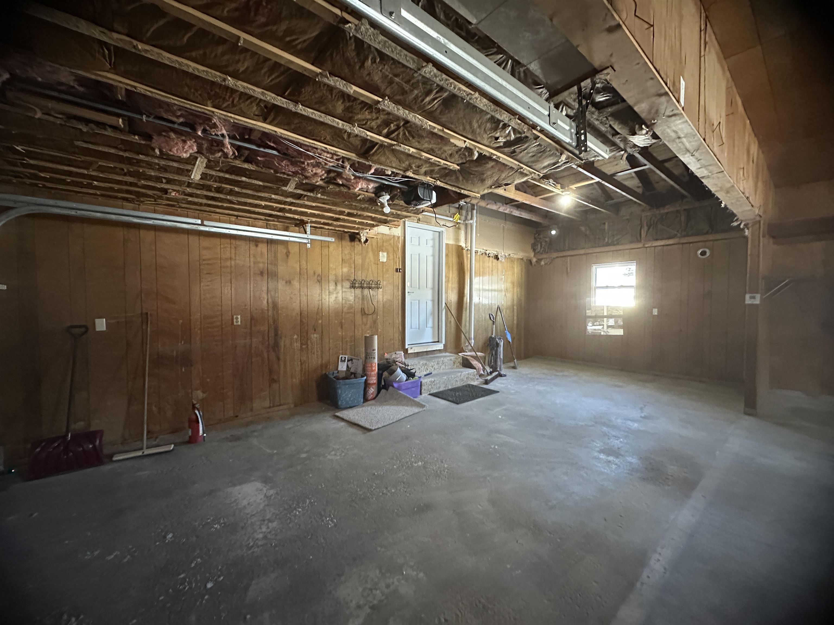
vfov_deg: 85.7
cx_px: 417
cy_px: 312
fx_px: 337
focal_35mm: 14
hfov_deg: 102.1
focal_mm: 2.22
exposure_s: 1/60
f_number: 2.2
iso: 1000
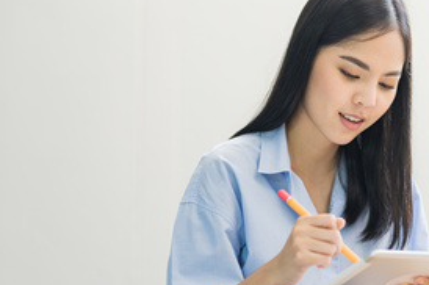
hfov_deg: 16.5
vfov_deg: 11.0
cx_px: 216
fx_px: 1476
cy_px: 161
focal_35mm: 124
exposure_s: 1/200
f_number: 2.2
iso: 800
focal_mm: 85
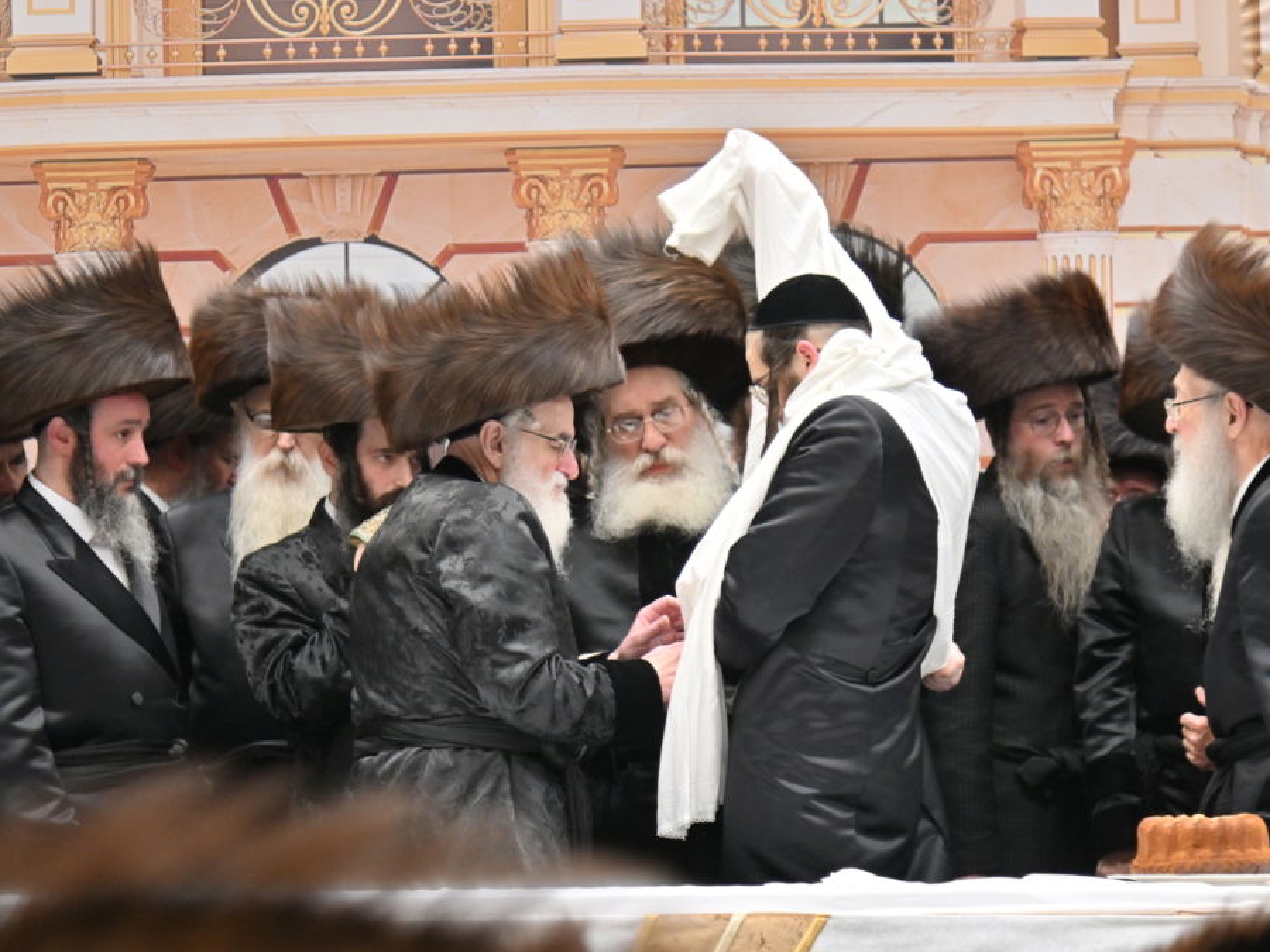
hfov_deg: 14.0
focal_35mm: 141
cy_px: 475
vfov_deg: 10.5
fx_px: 5173
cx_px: 676
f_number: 4
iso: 640
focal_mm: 86
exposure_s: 1/320
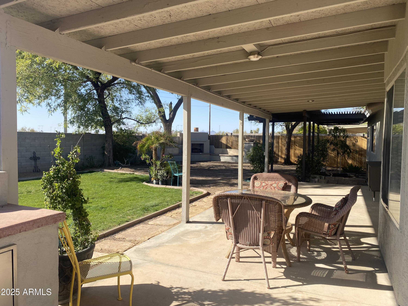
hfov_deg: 67.3
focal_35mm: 26
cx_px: 204
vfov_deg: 53.1
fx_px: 306
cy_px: 153
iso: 32
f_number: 1.8
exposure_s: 1/1608
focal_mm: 4.25
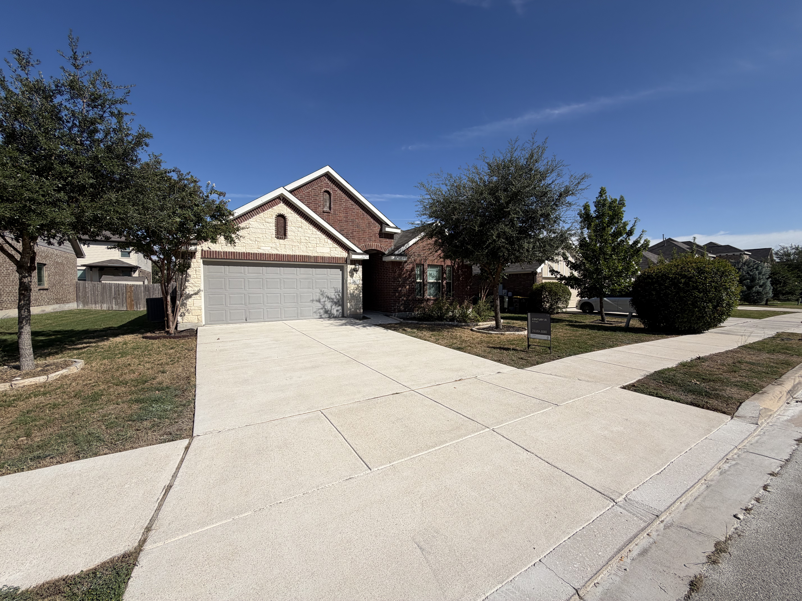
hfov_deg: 102.1
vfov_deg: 85.7
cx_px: 401
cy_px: 300
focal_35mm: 14
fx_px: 324
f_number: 2.2
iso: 20
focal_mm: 2.22
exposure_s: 1/1745
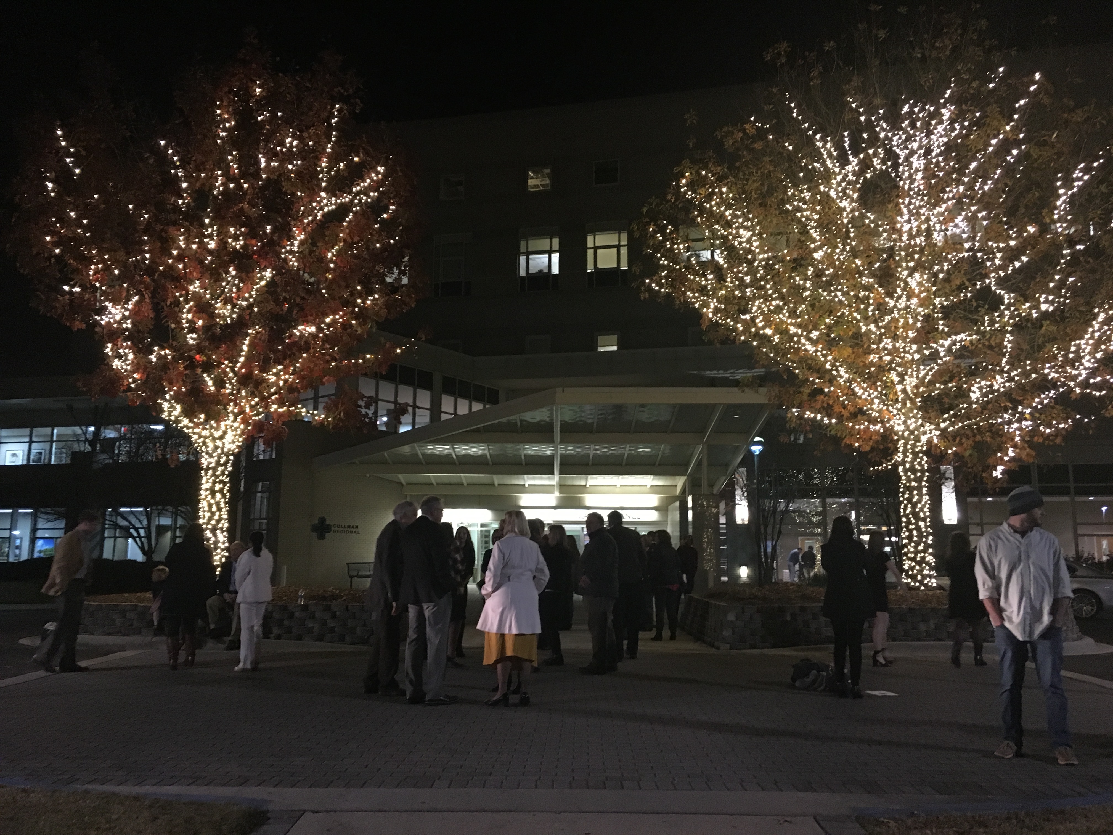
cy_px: 418
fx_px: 932
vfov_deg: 48.2
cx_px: 556
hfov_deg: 61.7
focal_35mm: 29
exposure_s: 1/15
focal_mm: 4.15
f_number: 2.2
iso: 200
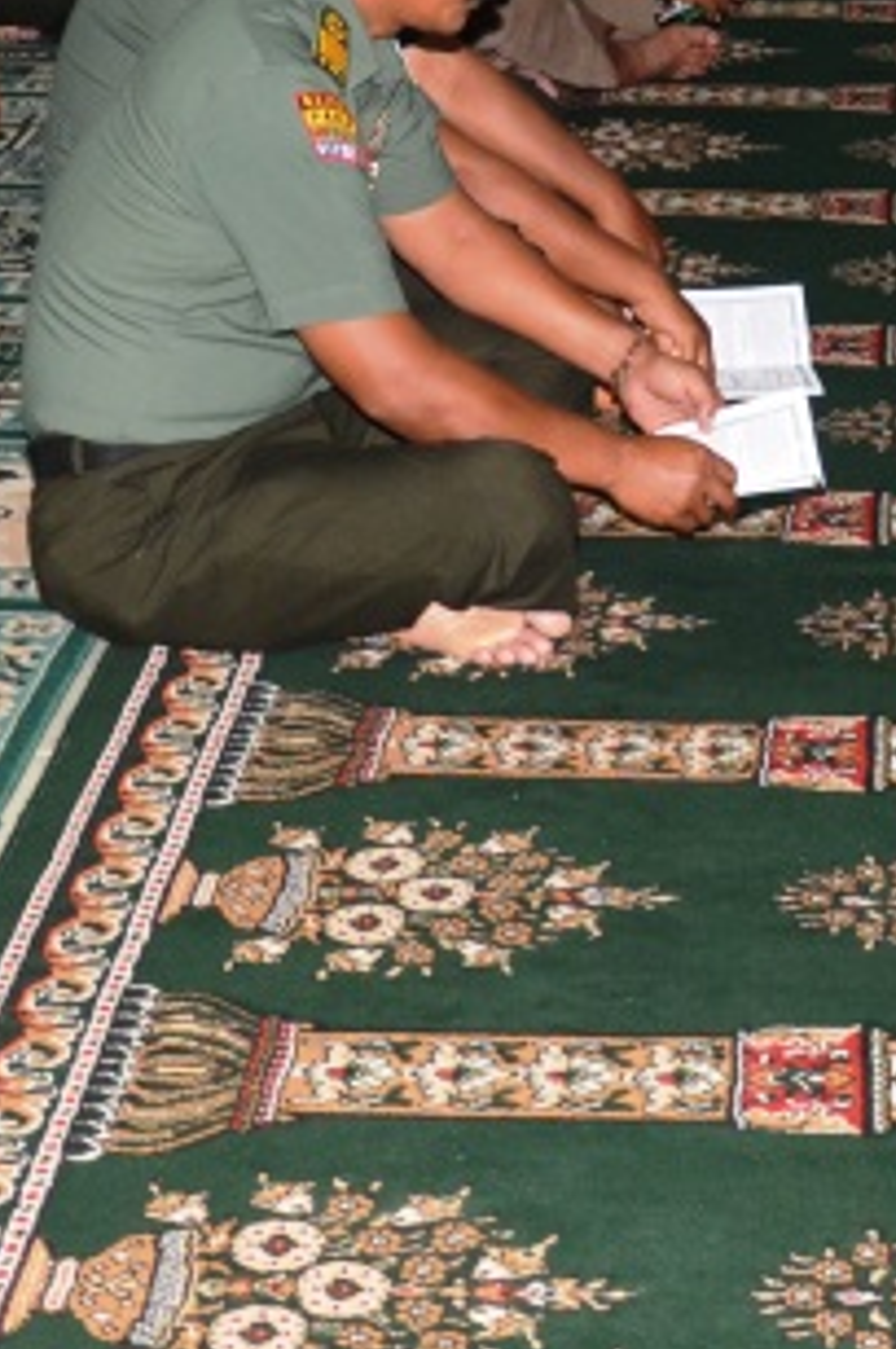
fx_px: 4116
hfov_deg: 12.3
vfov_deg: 18.4
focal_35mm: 110
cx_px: 918
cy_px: 264
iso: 400
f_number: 4
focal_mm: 22
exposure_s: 1/80
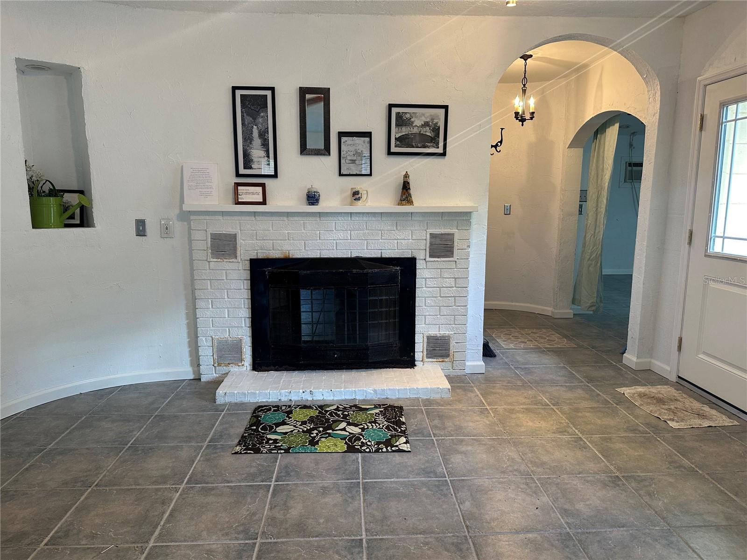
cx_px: 374
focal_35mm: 24
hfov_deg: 71.6
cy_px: 280
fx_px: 518
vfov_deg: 56.8
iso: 125
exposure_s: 1/60
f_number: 1.78
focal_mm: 6.86
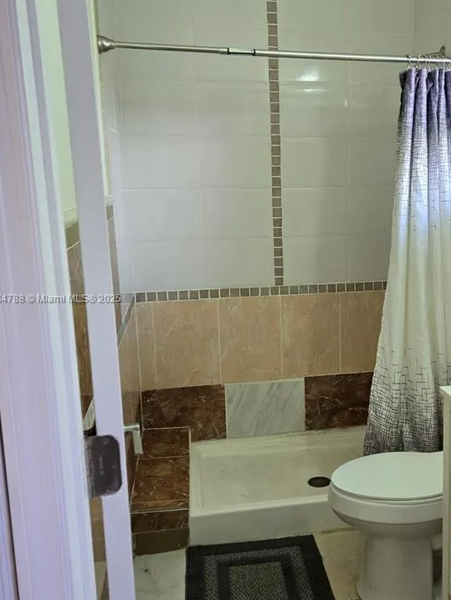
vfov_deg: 49.0
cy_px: 299
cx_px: 342
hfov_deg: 36.8
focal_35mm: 38
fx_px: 660
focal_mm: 5.4
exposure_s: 1/120
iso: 400
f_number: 1.8
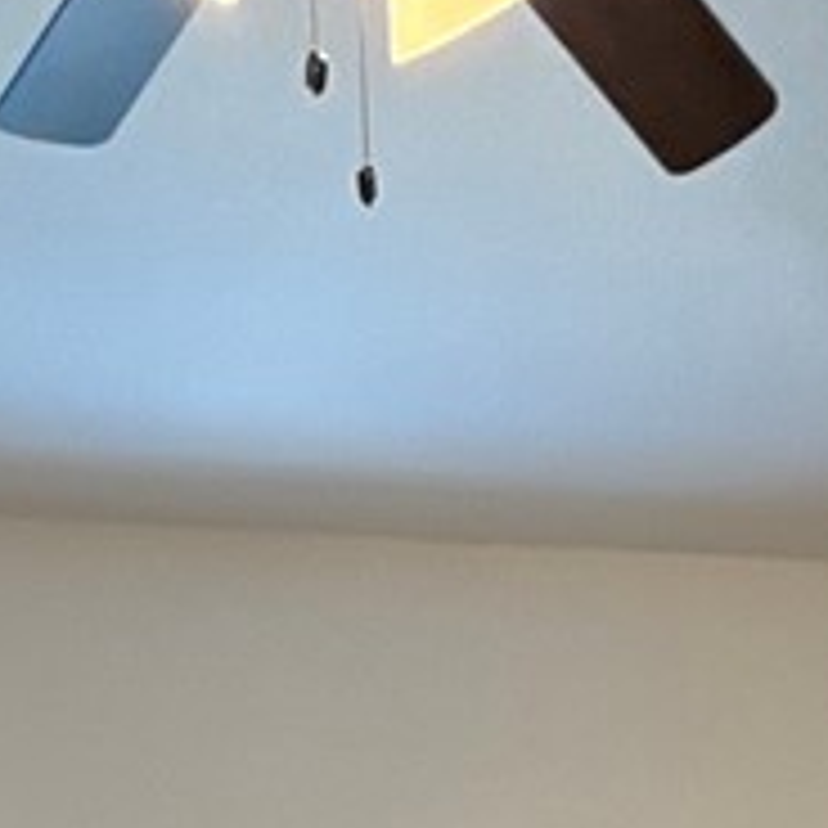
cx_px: 536
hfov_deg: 24.9
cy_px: 1660
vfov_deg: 17.6
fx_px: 1867
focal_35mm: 69
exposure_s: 1/120
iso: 250
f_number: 2.2
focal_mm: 2.22
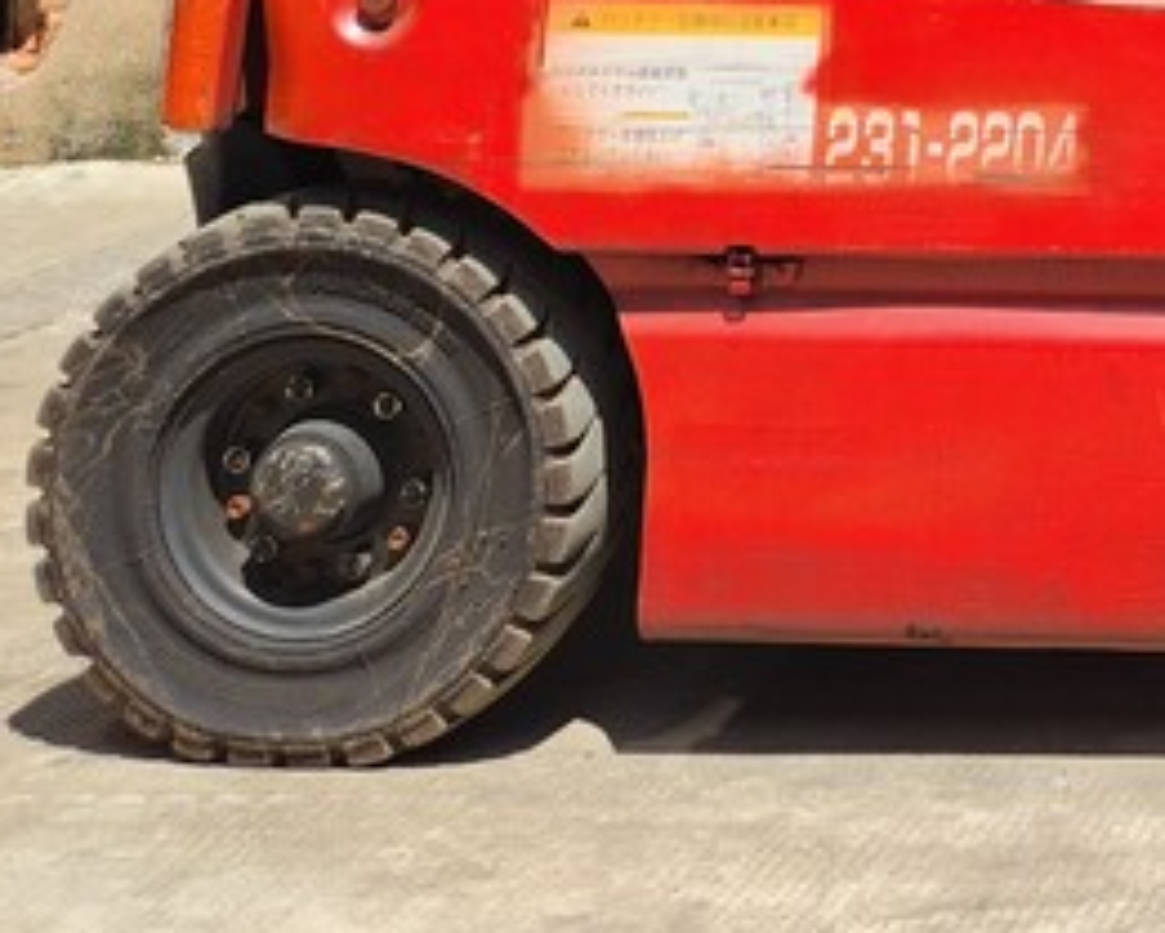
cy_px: -580
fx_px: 2966
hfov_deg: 19.0
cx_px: 1835
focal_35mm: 86
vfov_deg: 16.0
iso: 20
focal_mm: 5.4
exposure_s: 1/866
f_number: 1.8
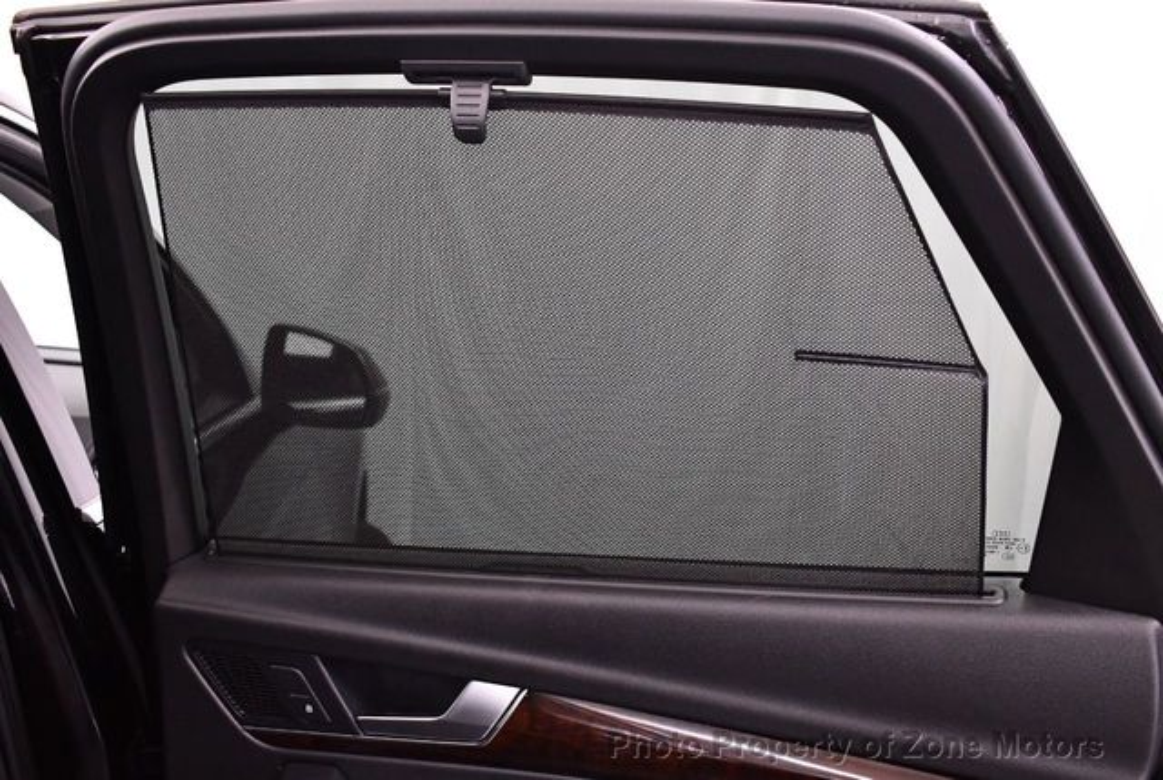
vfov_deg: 37.0
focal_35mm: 36
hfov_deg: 53.1
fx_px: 1165
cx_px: 582
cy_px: 390
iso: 3200
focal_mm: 18
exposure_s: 1/125
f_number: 3.5
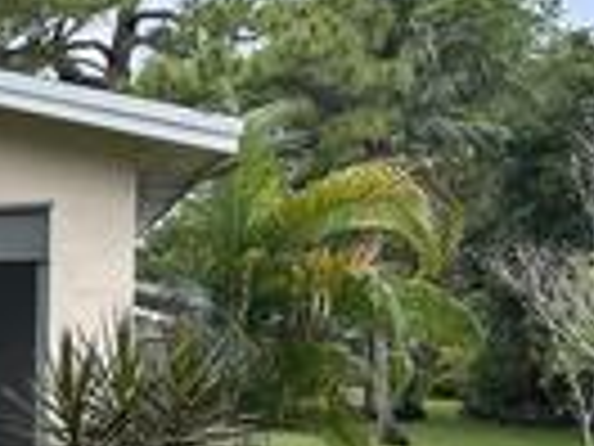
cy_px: 441
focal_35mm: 79
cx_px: -292
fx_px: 1356
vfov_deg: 18.2
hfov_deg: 21.0
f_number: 1.5
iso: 50
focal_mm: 5.7
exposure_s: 1/909
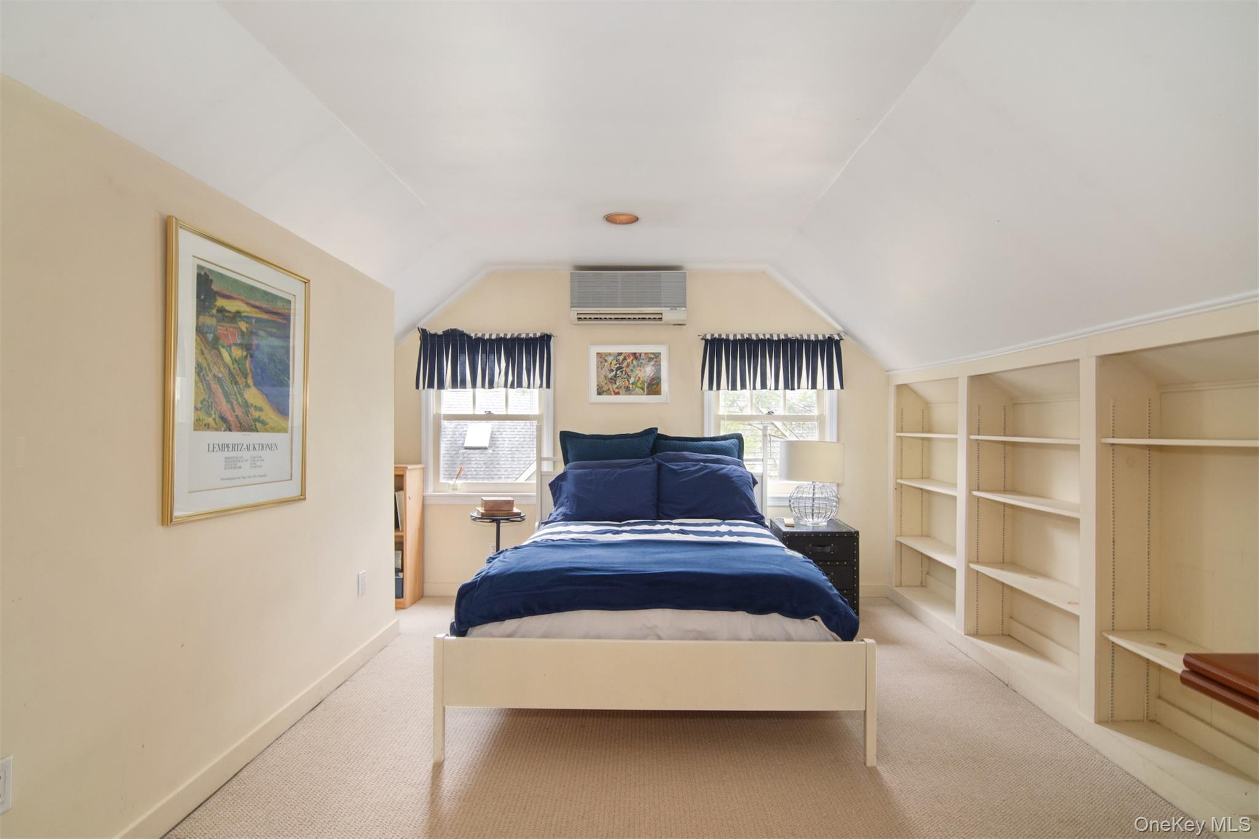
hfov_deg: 95.0
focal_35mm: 16
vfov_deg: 72.0
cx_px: 630
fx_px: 577
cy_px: 420
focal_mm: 11
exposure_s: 1/30
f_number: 11
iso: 640
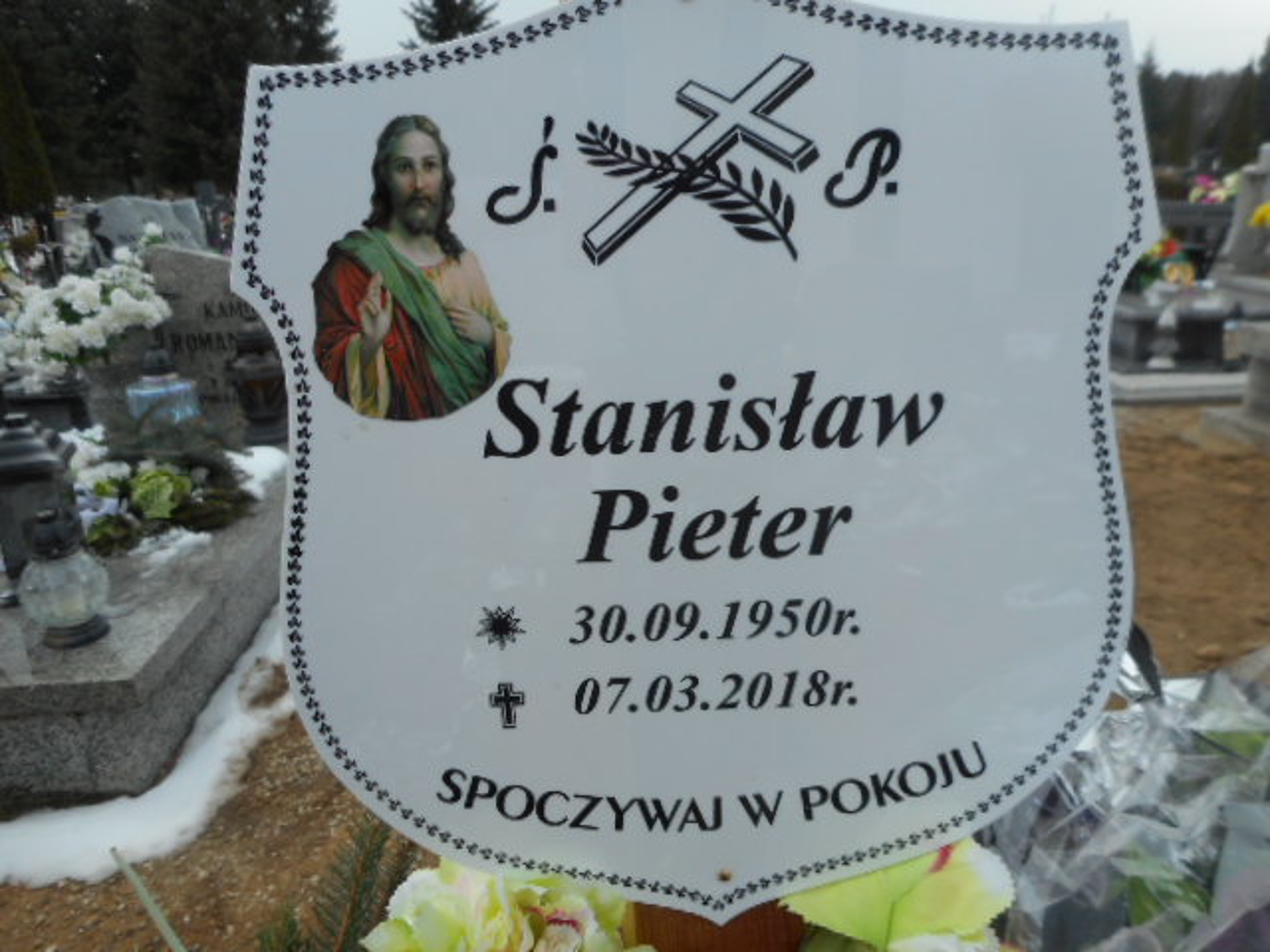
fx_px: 917
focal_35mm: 25
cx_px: 635
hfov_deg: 69.4
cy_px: 476
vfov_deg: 54.9
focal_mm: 4.5
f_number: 3.7
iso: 80
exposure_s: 1/400
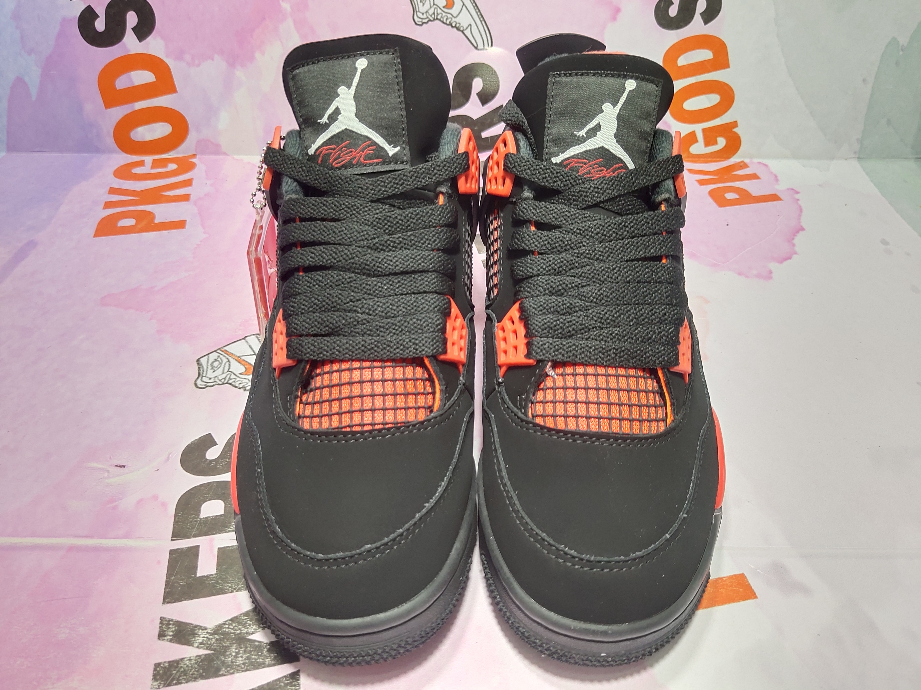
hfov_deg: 58.3
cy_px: 343
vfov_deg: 45.4
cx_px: 472
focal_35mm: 31
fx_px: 825
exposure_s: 1/423
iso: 50
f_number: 1.79
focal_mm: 4.35
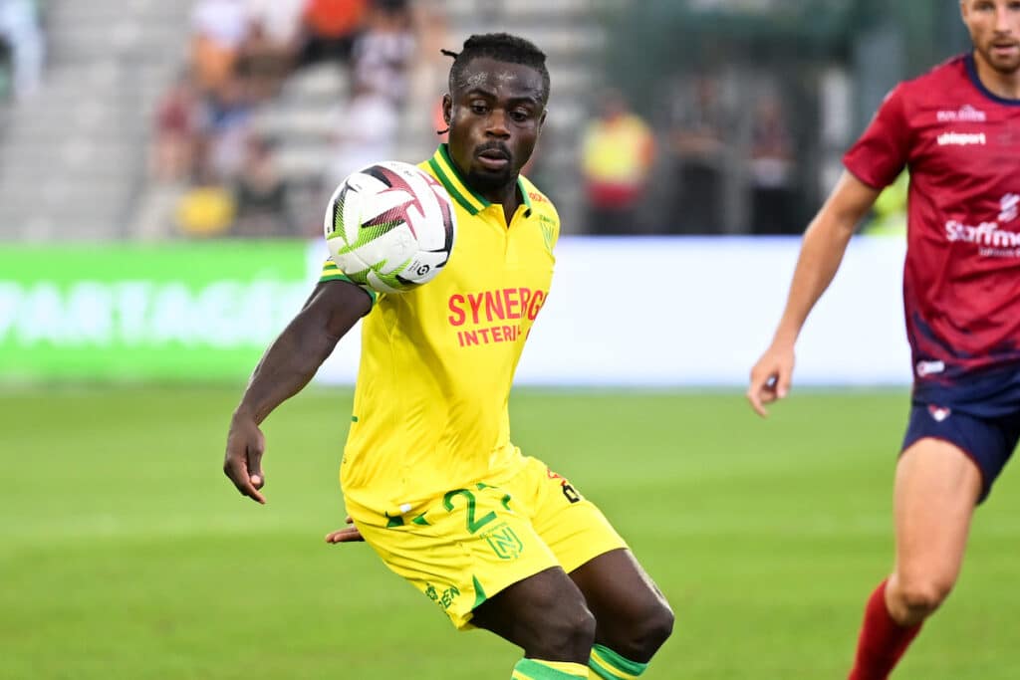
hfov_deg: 10.3
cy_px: 340
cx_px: 510
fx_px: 5667
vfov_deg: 6.9
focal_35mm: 200
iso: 800
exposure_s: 1/2000
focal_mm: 200
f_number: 2.8
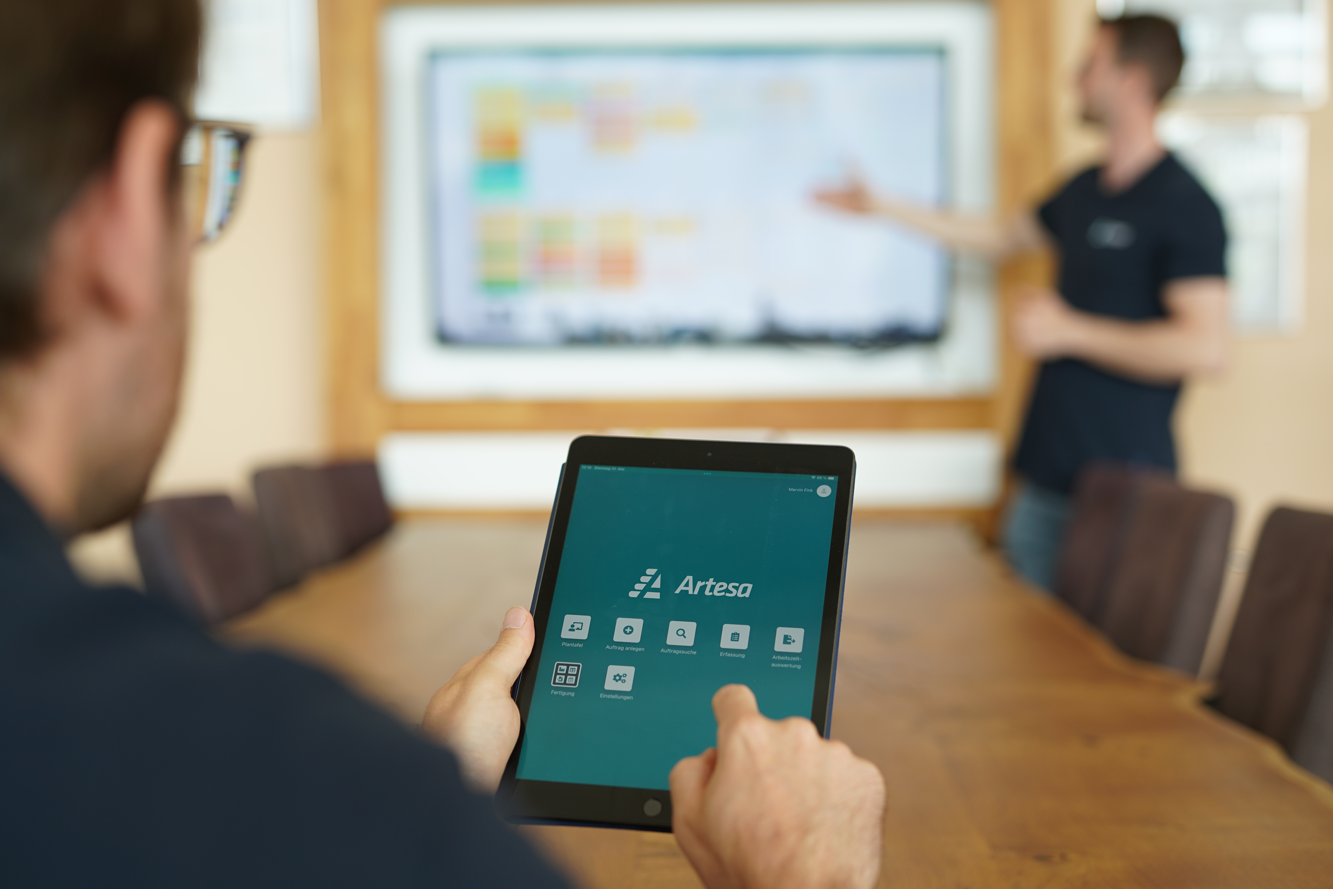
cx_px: 666
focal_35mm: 50
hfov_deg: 39.6
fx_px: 1851
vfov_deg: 27.0
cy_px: 444
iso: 200
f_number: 2.2
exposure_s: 1/125
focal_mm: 50
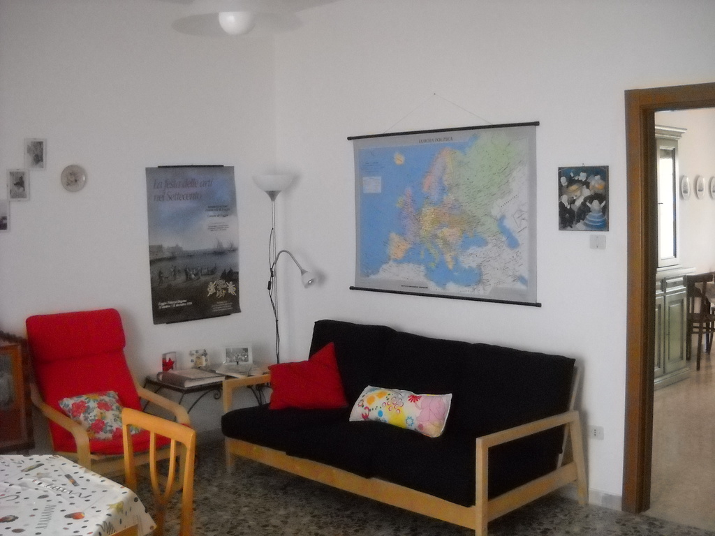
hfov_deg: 45.8
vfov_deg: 35.1
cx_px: 358
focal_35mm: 41
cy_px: 268
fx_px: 847
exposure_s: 1/109
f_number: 3.1
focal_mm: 6.72
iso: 800
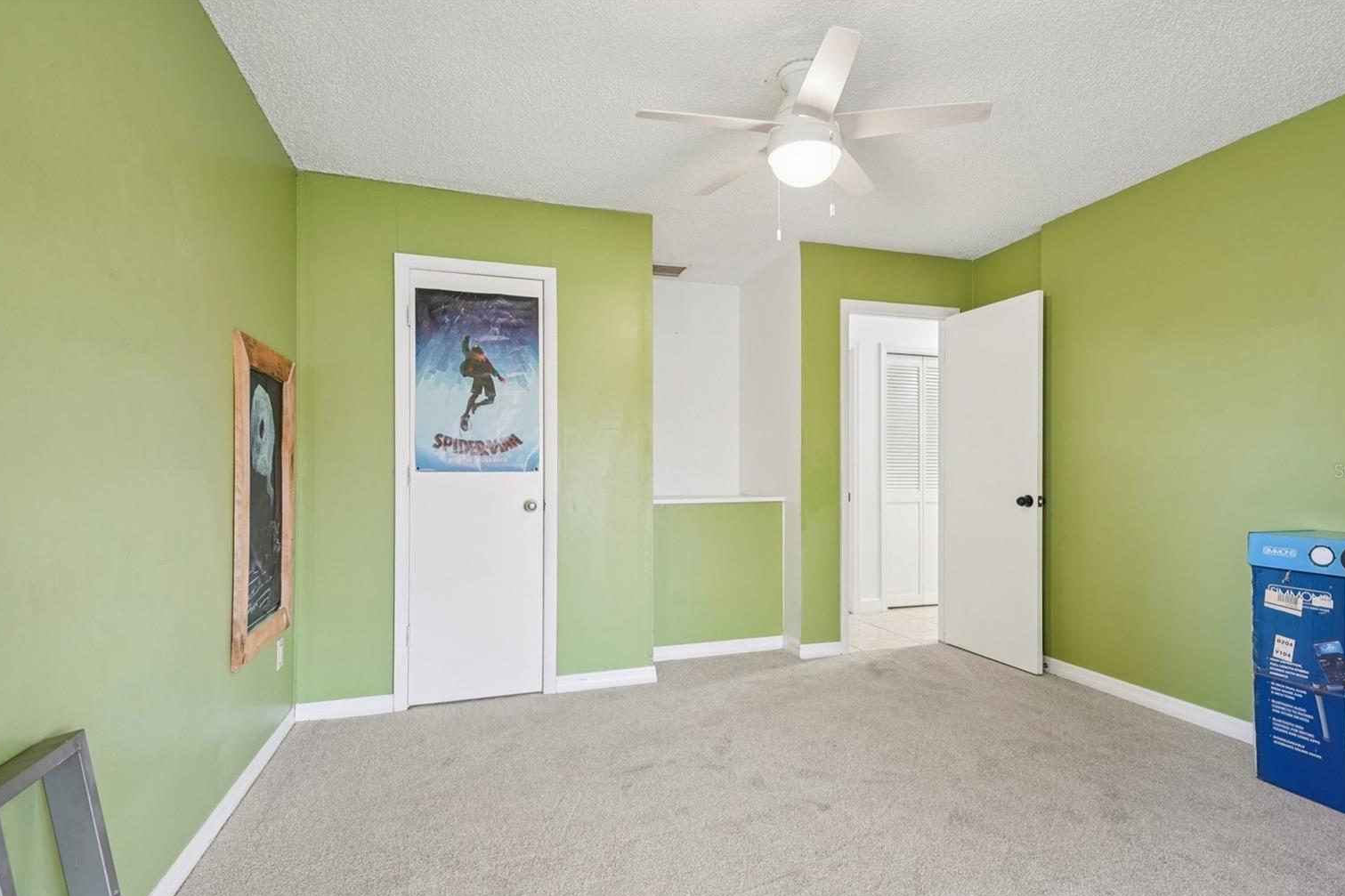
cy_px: 471
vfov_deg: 67.3
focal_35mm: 18
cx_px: 701
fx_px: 672
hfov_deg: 90.0
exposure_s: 1/13
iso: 400
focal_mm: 17
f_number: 8
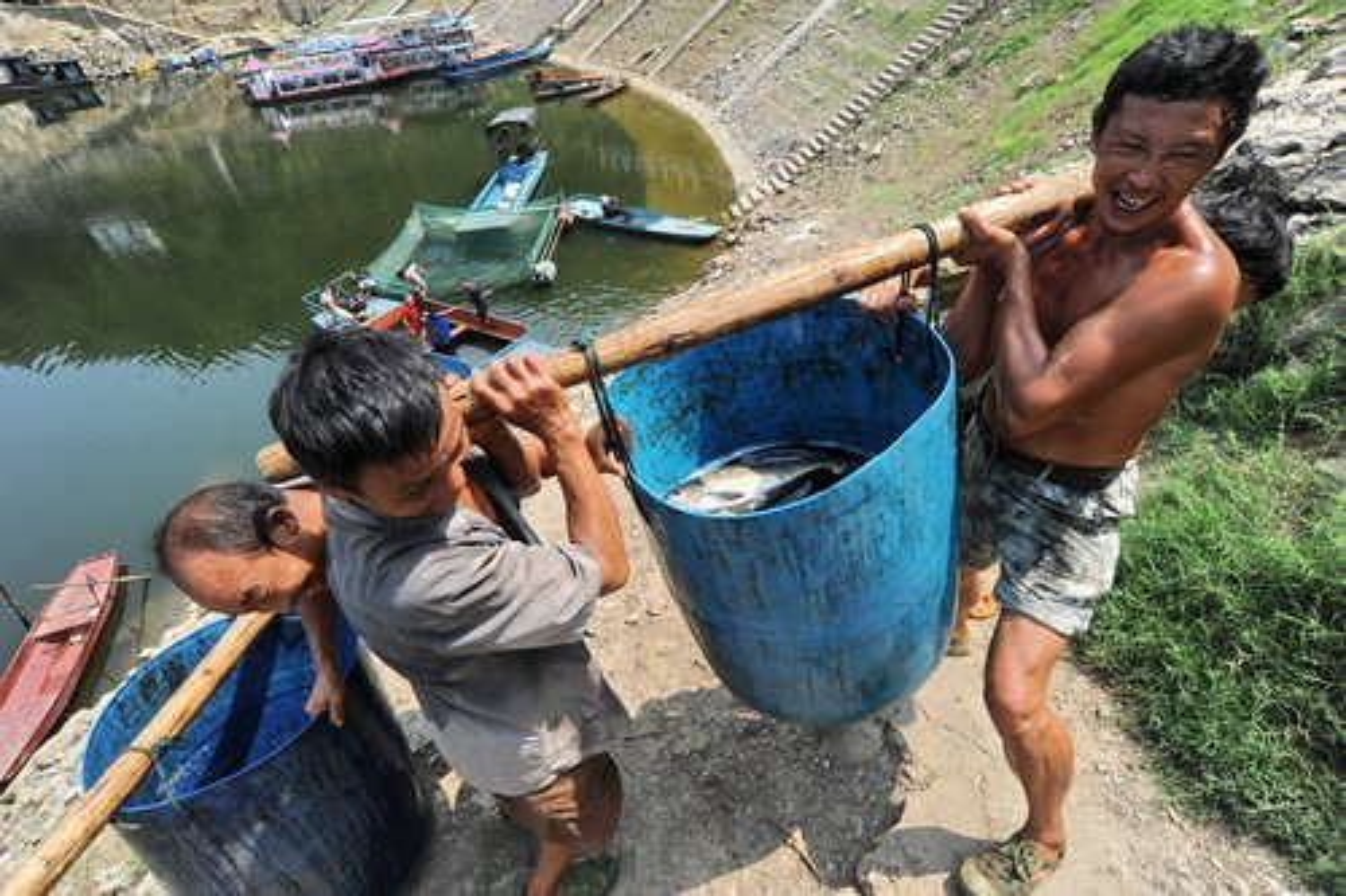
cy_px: 448
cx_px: 673
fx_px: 673
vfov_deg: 67.3
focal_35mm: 18
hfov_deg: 90.0
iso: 400
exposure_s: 1/640
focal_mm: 18
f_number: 8
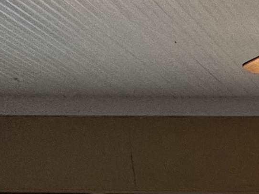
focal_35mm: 79
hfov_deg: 18.7
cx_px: 477
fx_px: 591
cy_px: 393
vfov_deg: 15.0
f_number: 2.2
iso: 100
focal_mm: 2.22
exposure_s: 1/99
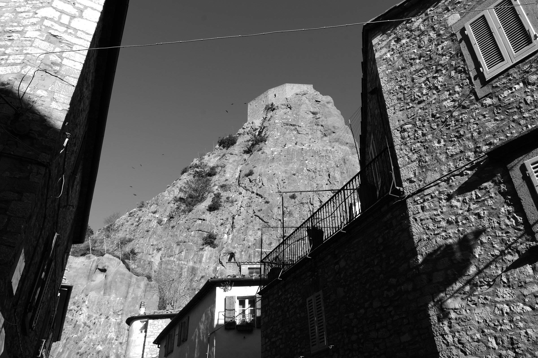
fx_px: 403
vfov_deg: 47.9
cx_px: 269
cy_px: 179
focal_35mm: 27
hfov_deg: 67.4
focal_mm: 18
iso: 100
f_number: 9
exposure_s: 1/50
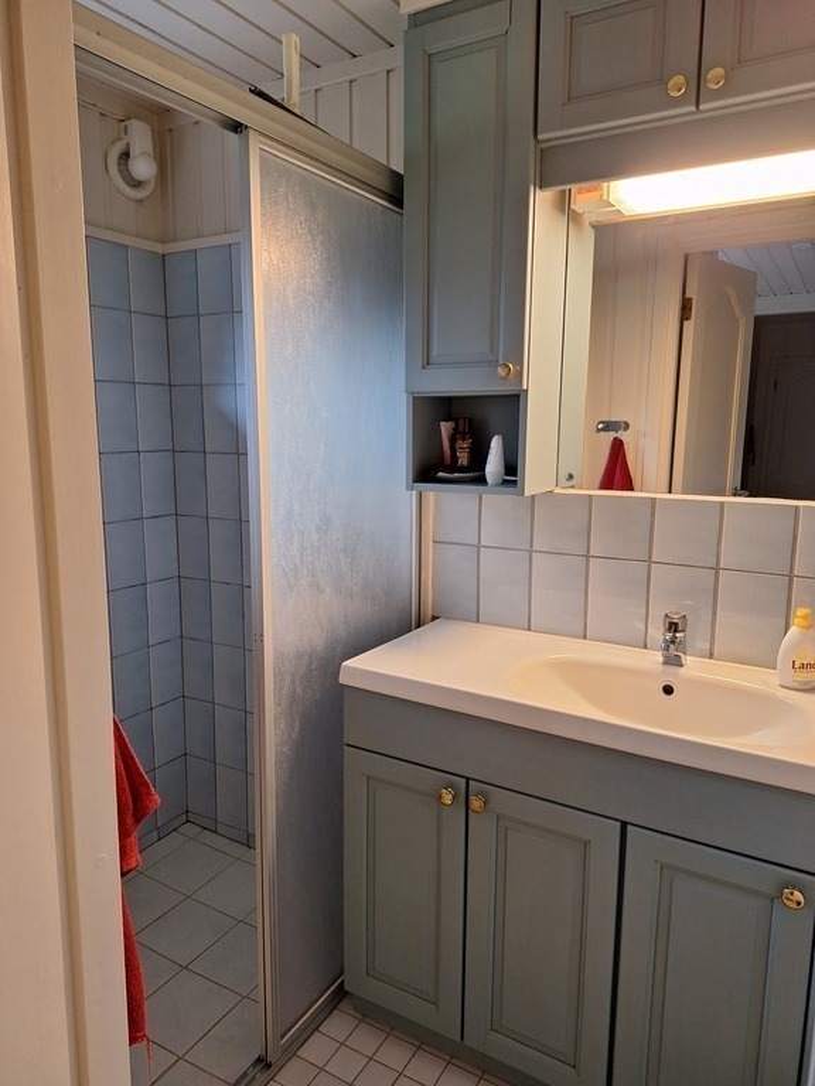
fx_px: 722
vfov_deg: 73.9
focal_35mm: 23
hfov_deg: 58.9
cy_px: 543
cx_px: 408
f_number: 1.8
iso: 250
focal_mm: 5.54
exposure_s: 1/50
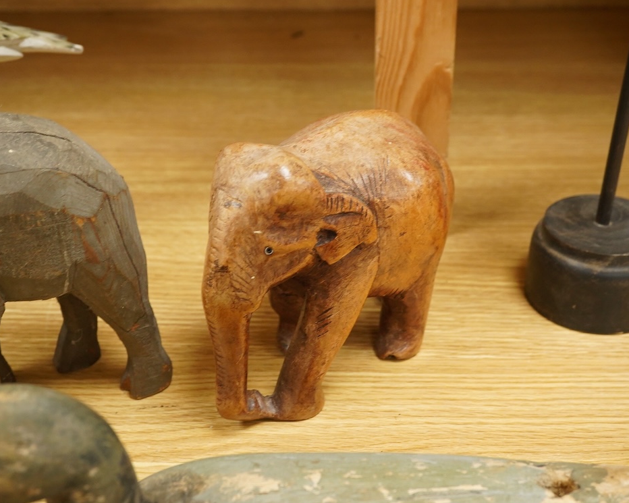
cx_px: 322
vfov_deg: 29.7
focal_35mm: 51
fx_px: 949
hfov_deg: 36.7
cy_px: 251
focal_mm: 30
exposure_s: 1/125
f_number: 8
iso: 2000
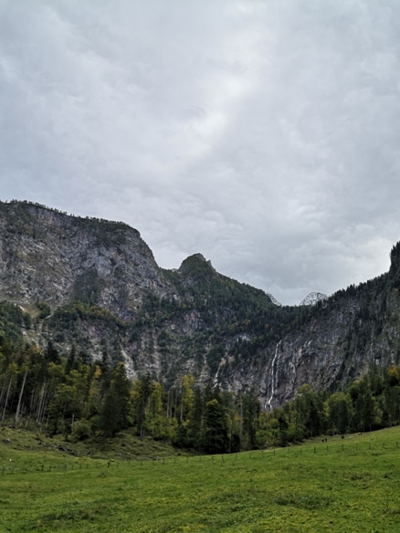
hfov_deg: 38.2
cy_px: 273
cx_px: 268
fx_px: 570
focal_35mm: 37
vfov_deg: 50.1
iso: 50
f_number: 1.8
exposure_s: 1/3704
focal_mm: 3.95
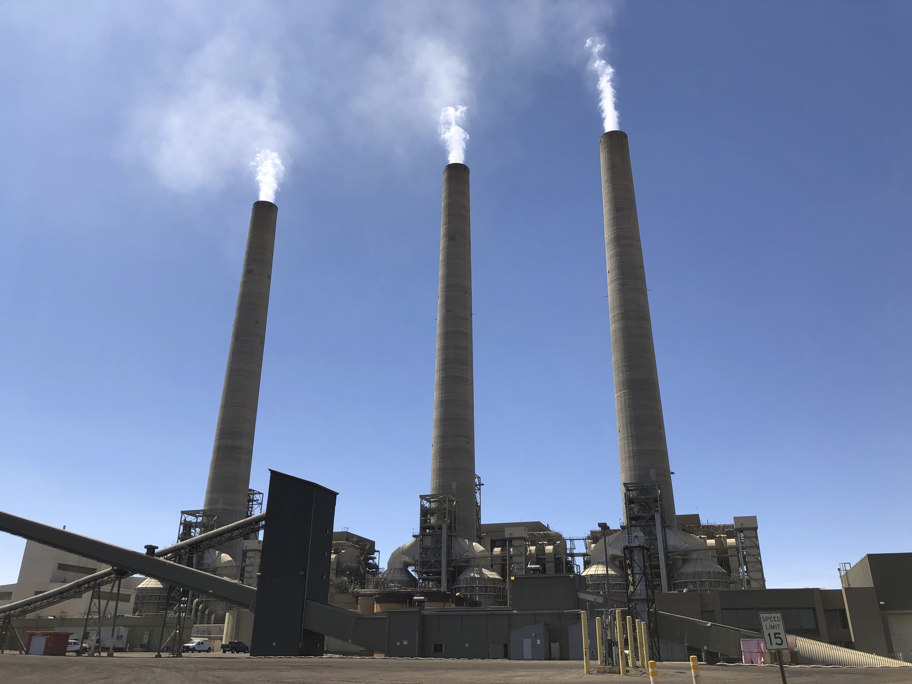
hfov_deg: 63.4
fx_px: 738
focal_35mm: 28
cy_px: 342
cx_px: 456
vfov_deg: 49.7
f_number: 1.8
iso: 20
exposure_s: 1/2825
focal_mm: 3.99
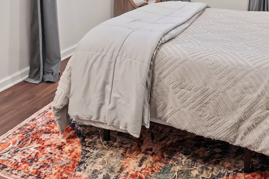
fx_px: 336
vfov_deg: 25.6
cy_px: -55
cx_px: 143
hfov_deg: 43.6
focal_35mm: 45
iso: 1250
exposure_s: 1/20
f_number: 6.3
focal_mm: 16
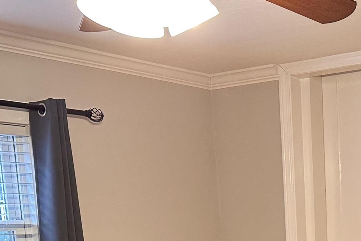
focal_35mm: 71
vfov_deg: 17.5
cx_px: 371
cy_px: 344
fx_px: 712
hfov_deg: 26.7
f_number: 1.78
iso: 200
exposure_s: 1/60
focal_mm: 6.86
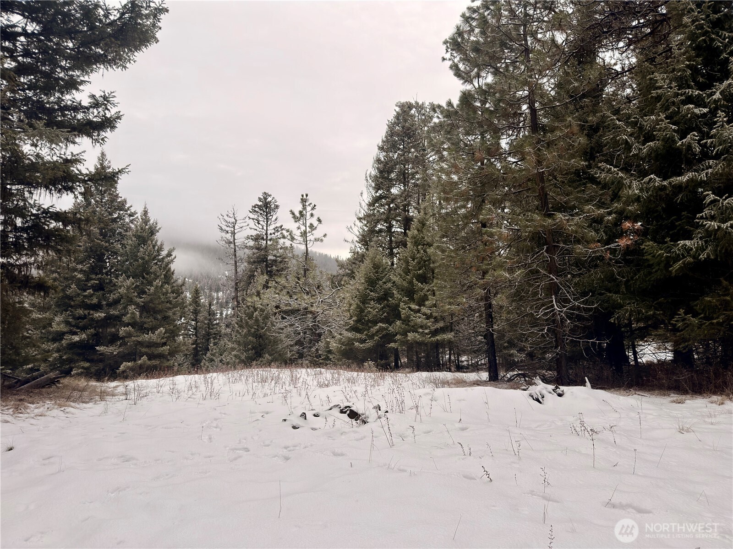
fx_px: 508
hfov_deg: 71.6
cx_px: 366
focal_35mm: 24
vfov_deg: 56.8
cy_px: 274
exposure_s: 1/774
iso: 80
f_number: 1.78
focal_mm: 6.76
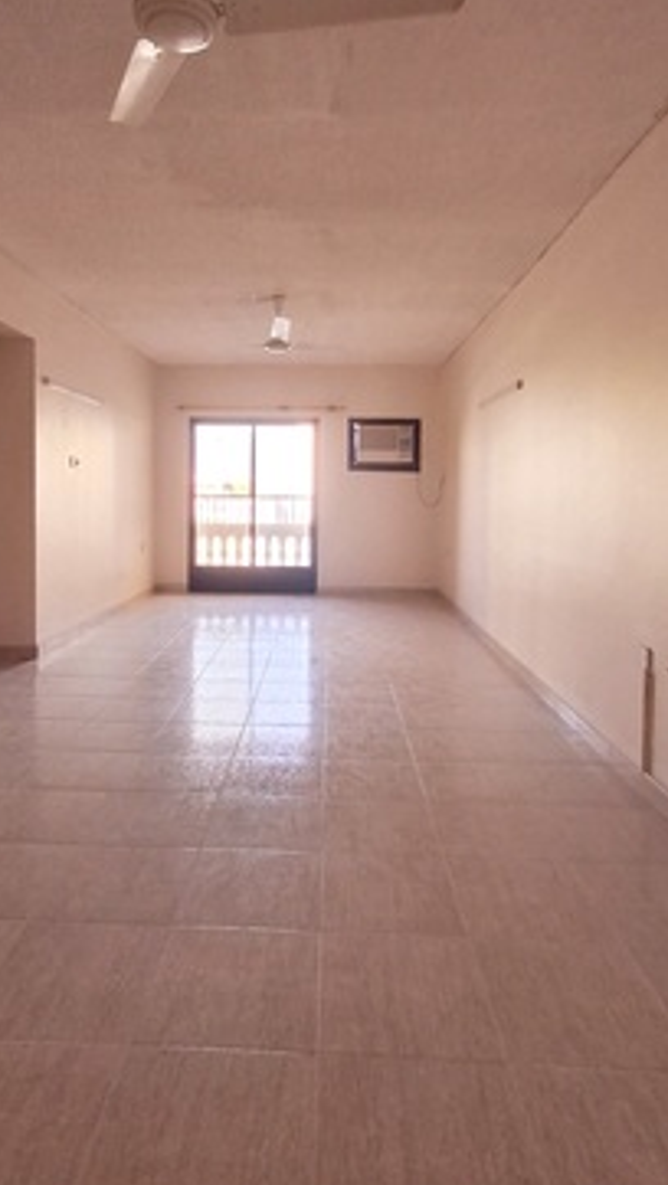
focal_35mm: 22
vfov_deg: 80.7
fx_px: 692
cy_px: 509
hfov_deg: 51.5
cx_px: 300
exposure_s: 1/50
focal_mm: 1.64
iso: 160
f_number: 2.2
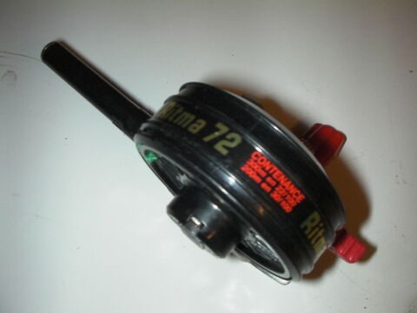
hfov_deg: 49.0
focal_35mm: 38
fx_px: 458
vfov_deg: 37.7
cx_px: 208
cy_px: 156
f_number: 5.6
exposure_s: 1/30
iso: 200
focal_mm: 6.3
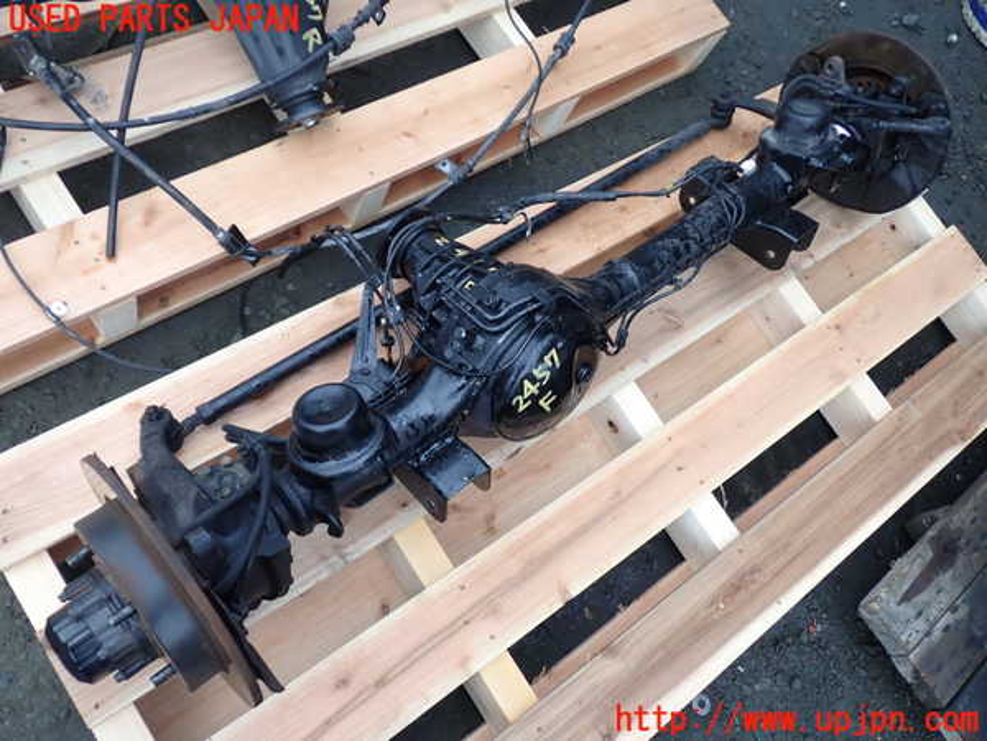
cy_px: 370
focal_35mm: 30
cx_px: 494
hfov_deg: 60.0
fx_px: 855
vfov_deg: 46.8
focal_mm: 5.4
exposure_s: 1/30
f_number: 6.3
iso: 100
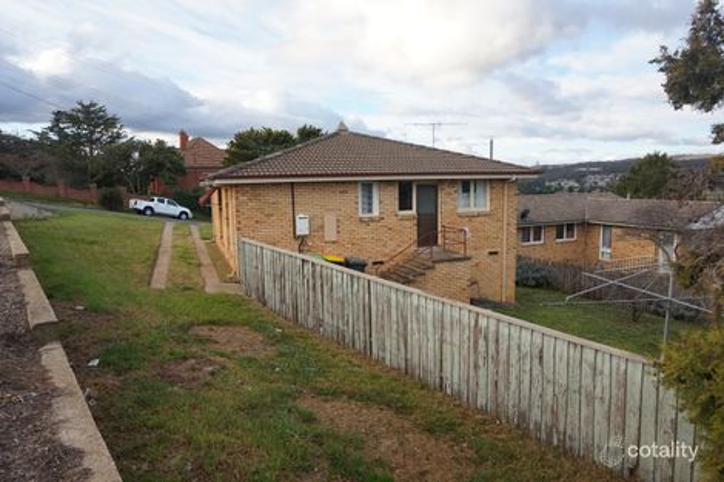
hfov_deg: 73.8
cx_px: 362
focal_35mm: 24
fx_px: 482
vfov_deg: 53.1
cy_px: 241
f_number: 7.1
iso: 100
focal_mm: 16
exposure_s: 1/100
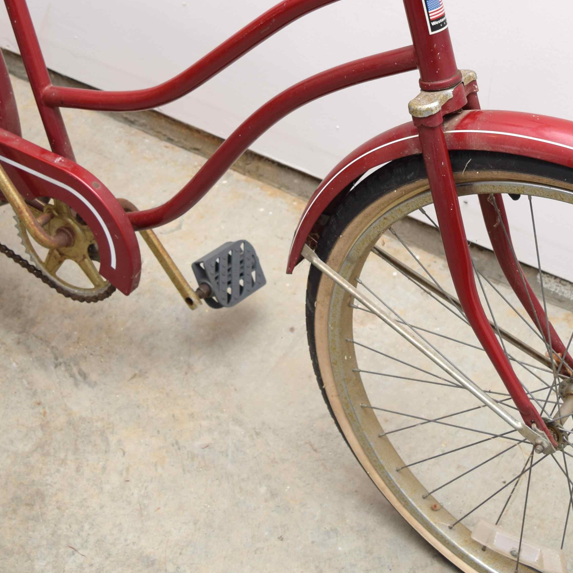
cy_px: 113
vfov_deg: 24.6
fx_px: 1294
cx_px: 322
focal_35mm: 69
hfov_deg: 25.0
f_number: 3.8
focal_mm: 21
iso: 100
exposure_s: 1/60
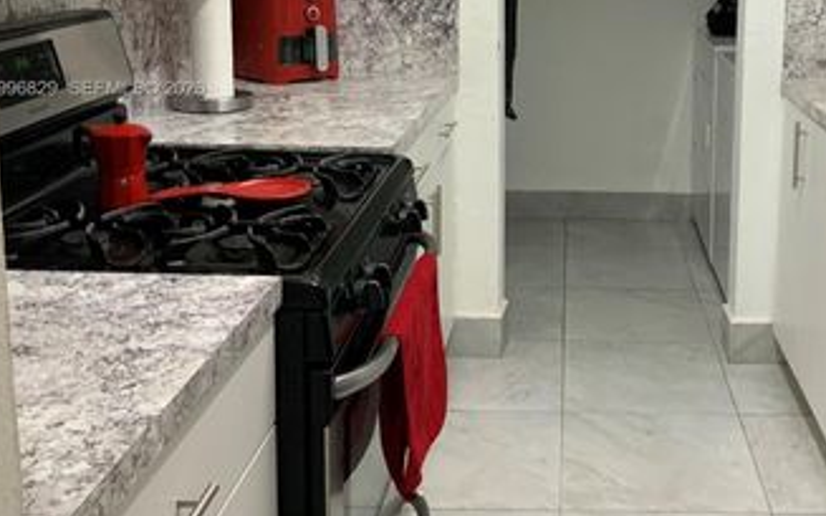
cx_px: 591
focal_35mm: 47
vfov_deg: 26.8
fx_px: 1057
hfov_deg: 41.7
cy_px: 90
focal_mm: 3
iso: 160
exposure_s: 1/60
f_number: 1.8
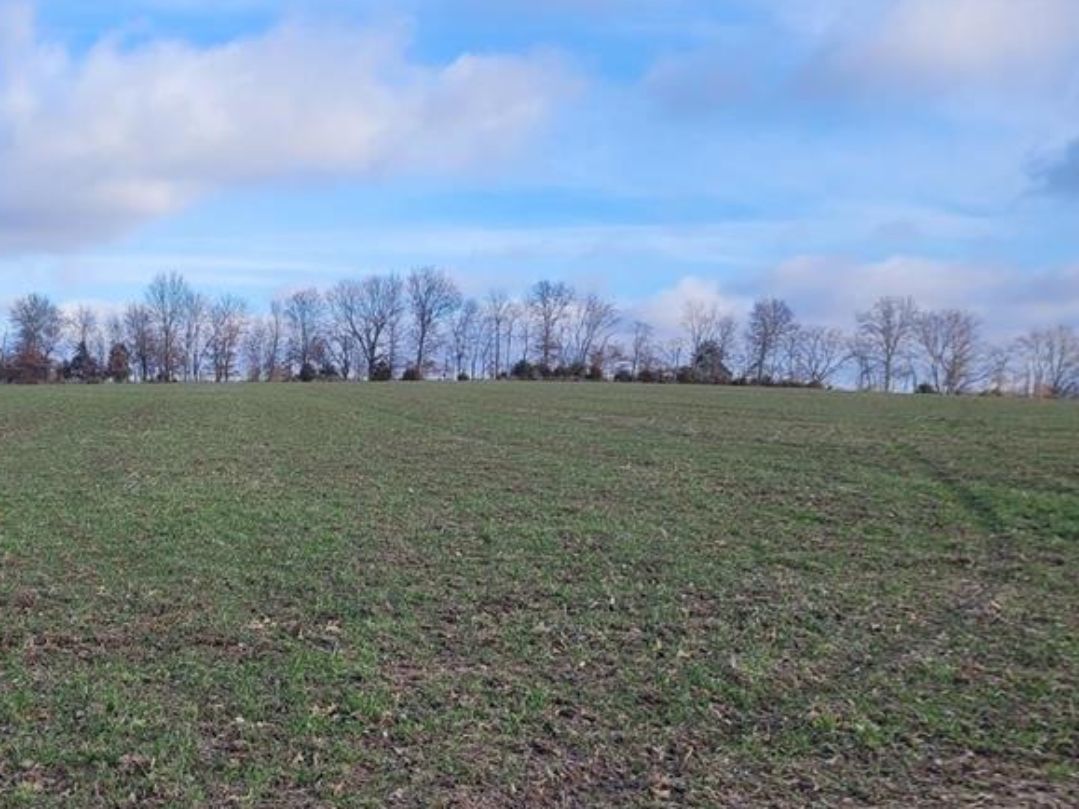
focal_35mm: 46
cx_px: 214
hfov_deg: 39.6
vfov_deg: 31.4
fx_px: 1434
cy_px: 503
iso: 40
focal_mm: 5.4
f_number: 1.8
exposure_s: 1/1242
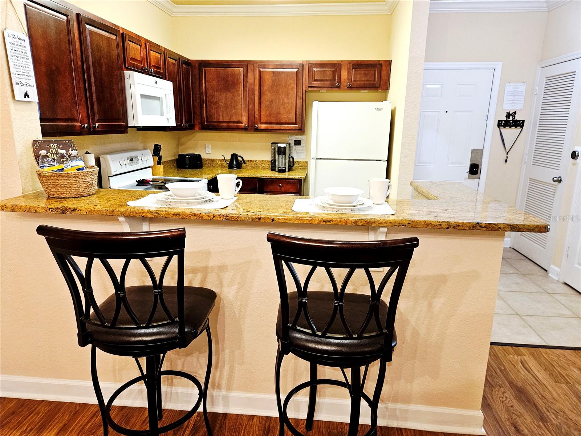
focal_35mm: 23
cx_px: 290
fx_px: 386
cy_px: 218
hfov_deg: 73.9
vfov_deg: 58.9
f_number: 1.8
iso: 400
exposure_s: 1/120
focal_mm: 5.4
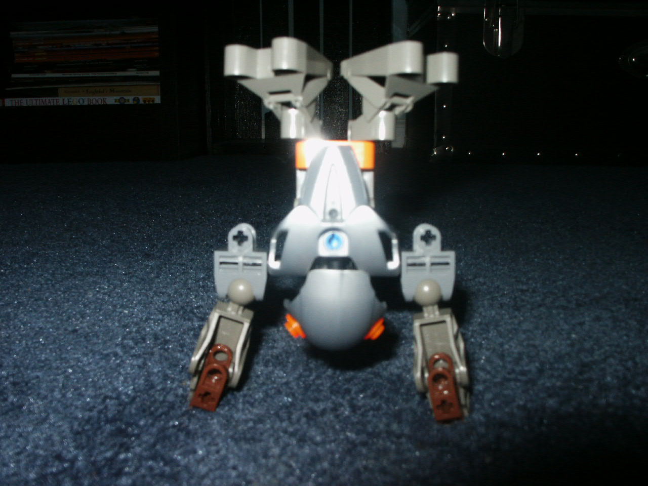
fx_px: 655
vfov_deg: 40.7
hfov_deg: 52.6
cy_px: 243
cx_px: 324
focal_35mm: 35
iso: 200
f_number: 6.7
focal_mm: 7.18
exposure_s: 1/45
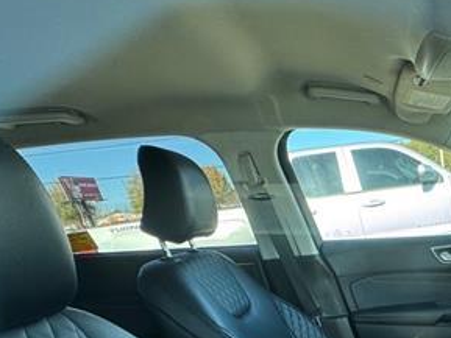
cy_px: 352
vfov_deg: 39.1
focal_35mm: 31
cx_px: 435
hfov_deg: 49.3
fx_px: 404
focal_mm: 2.22
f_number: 2.2
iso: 50
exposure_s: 1/99
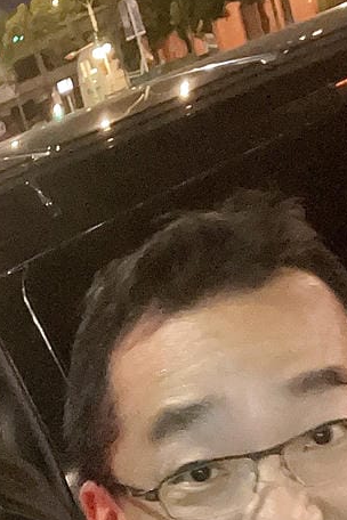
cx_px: 51
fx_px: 1214
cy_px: 733
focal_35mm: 84
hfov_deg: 16.1
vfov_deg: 21.2
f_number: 2.2
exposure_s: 1/17
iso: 1000
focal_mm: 2.71
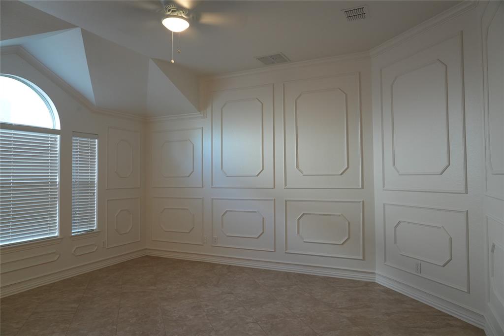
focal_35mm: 24
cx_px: 252
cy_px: 168
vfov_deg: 53.1
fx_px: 336
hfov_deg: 73.8
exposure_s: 1/30
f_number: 8
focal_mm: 24
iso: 2500
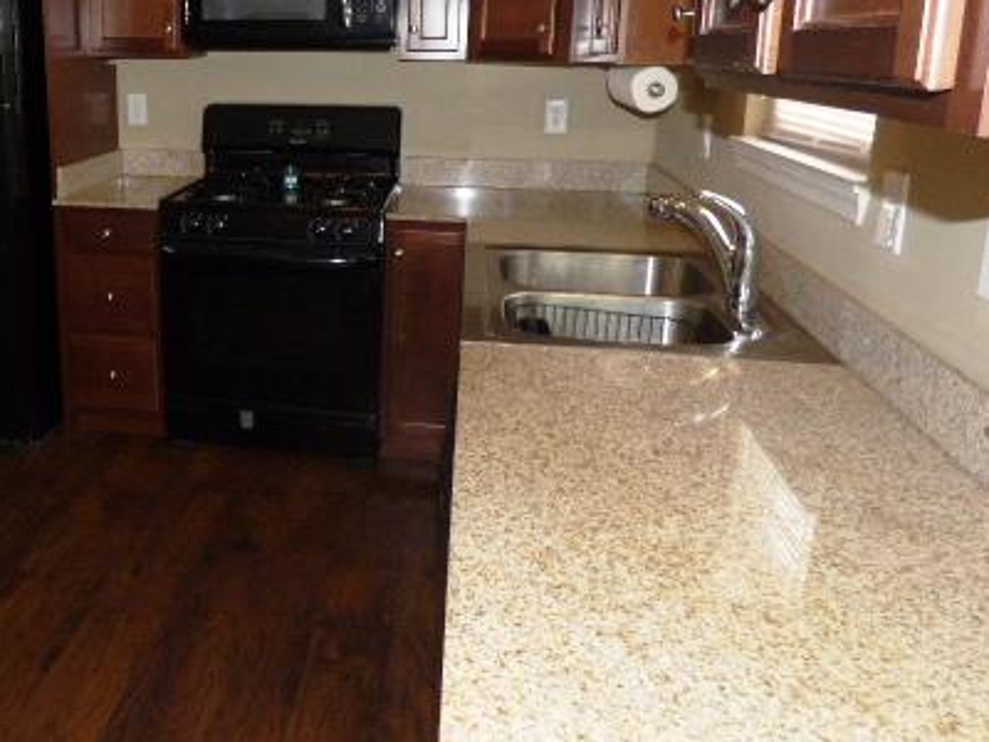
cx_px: 267
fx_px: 914
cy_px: 272
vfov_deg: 43.8
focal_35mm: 32
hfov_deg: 54.6
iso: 100
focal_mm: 3.58
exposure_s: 1/80
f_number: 2.8
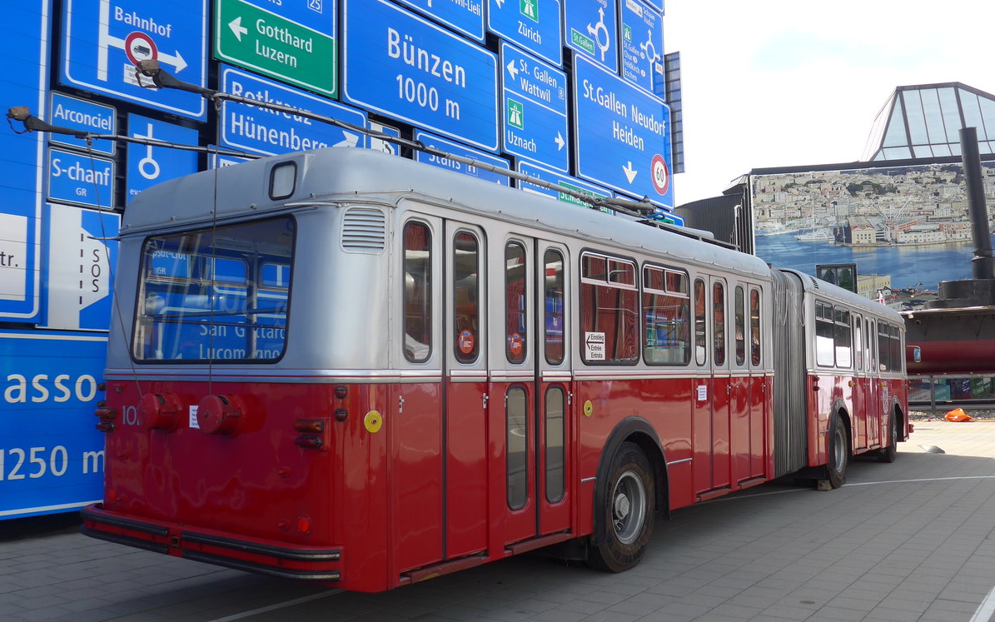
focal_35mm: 33
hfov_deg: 58.1
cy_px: 305
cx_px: 496
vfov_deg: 38.3
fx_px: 895
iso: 80
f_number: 2.8
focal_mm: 6.5
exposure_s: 1/500
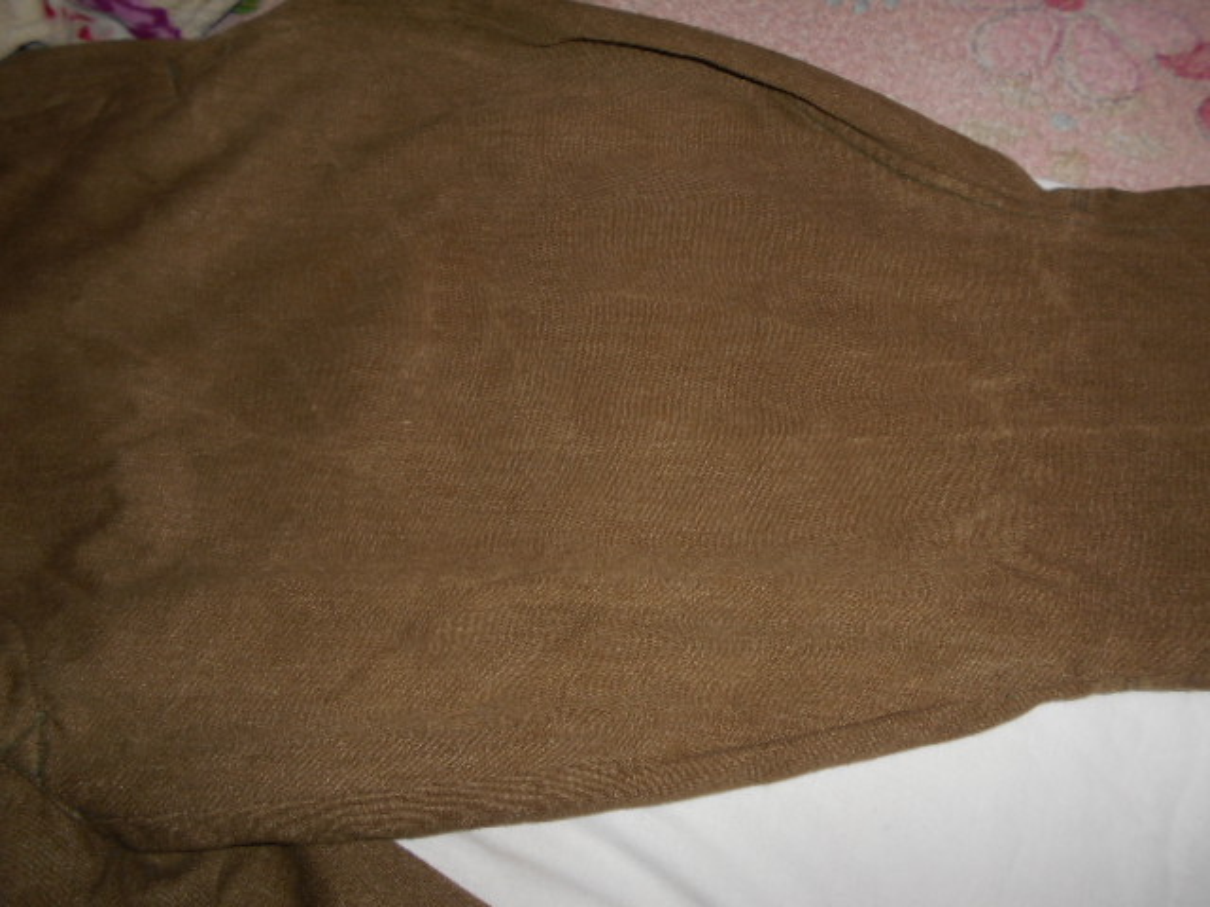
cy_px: 454
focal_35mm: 26
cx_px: 605
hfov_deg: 67.3
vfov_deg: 53.1
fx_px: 909
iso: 80
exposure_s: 1/25
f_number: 3.2
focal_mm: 4.6
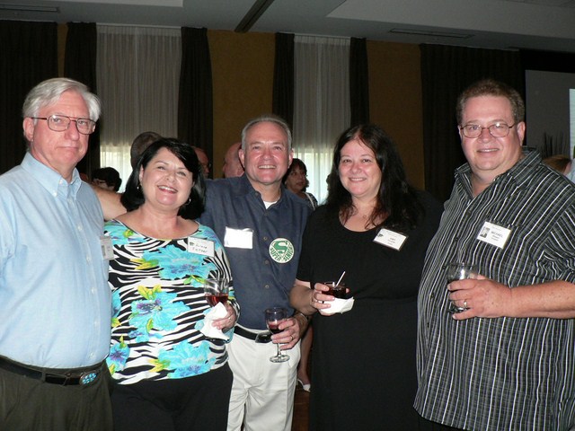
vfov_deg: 39.7
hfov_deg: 51.4
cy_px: 216
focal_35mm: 36
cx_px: 288
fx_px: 598
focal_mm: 6
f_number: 2.8
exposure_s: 1/60
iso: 200
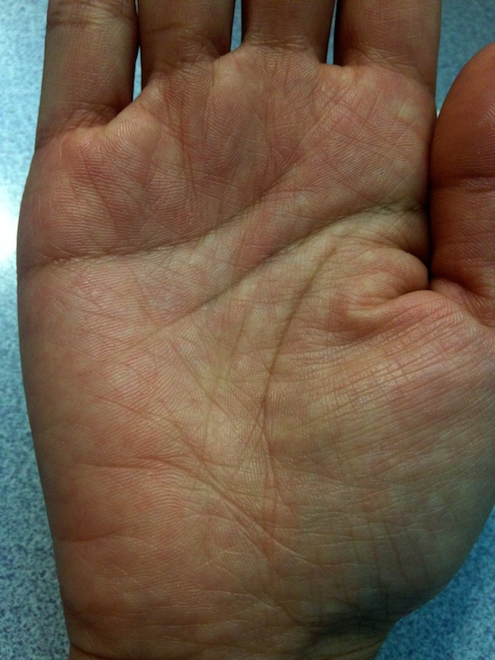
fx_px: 629
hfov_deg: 42.9
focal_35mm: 33
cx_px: 248
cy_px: 330
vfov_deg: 55.4
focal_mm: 4.12
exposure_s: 1/20
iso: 200
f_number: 2.4
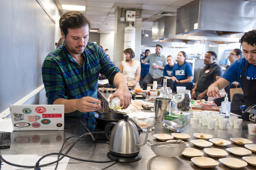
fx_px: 231
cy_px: 85
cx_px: 128
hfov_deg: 58.0
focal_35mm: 32
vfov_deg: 40.5
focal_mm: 32.5
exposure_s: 1/50
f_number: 5
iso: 1000
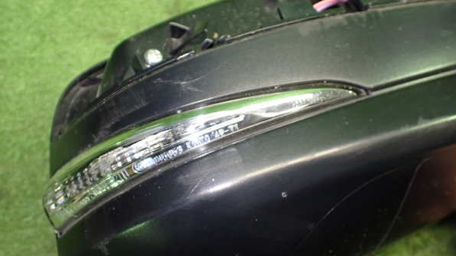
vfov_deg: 35.6
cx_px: 230
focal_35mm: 33
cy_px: 142
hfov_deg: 59.5
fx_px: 399
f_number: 2.3
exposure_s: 1/60
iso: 800
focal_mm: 5.4
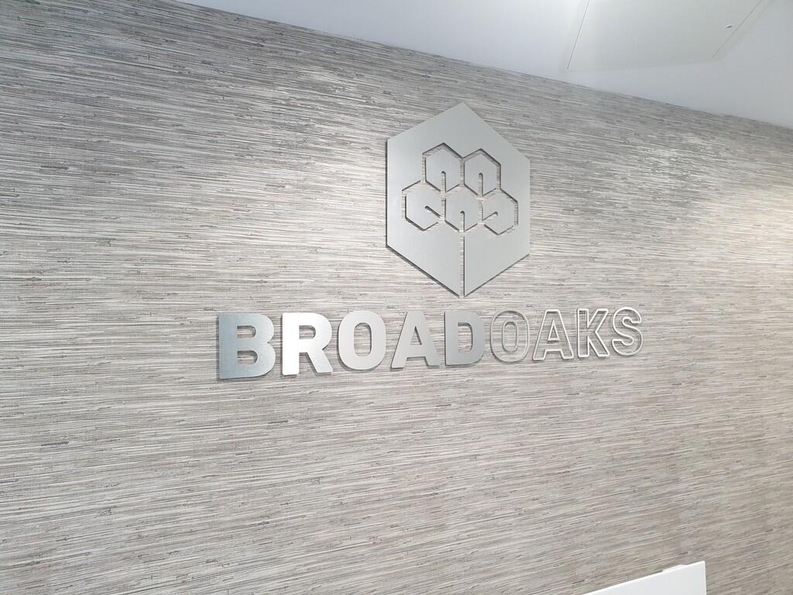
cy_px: 298
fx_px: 596
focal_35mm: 26
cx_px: 396
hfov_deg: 67.3
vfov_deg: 53.1
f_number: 2.4
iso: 250
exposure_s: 1/50
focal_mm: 4.3
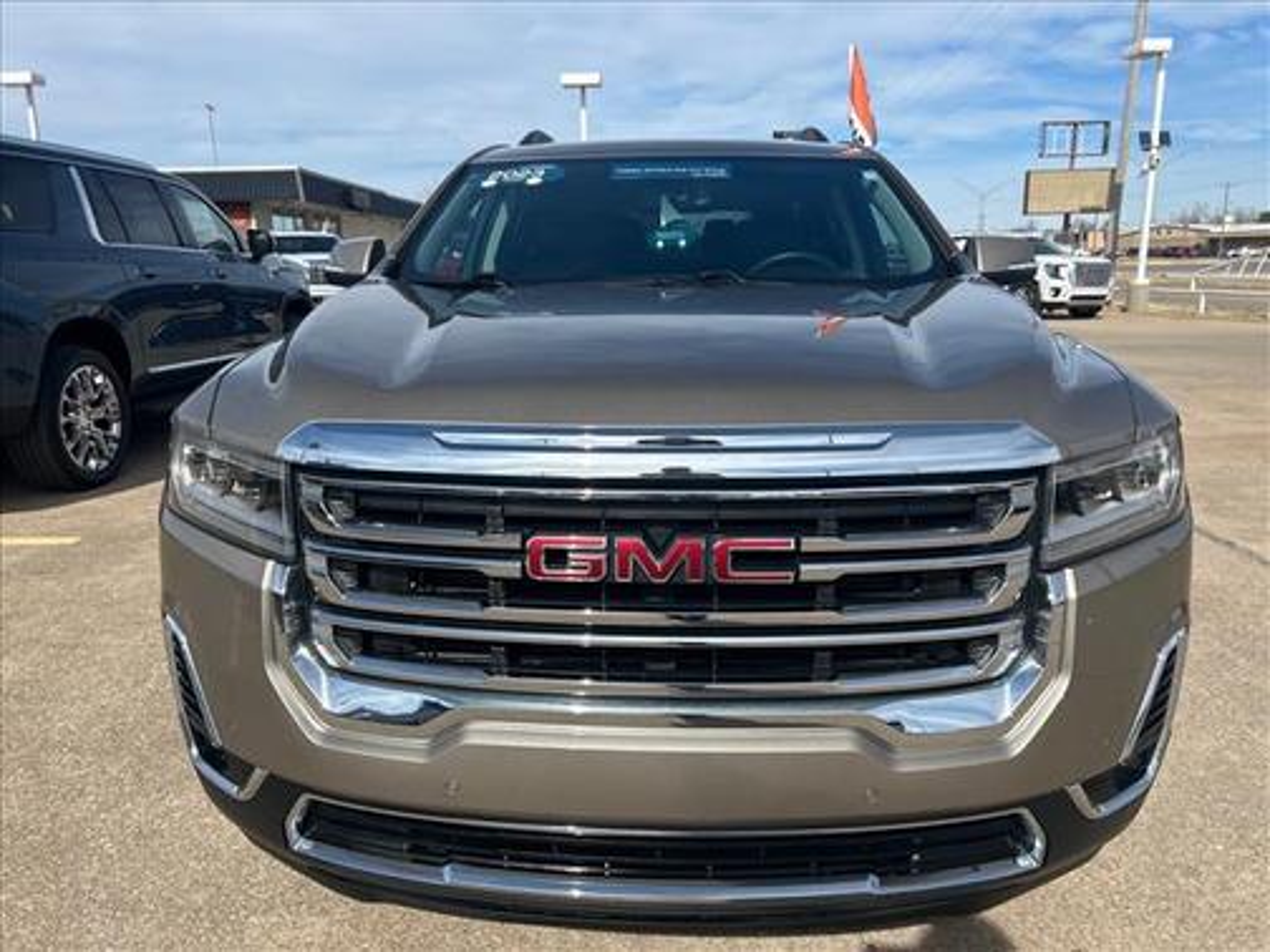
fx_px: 954
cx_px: 635
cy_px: 476
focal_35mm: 26
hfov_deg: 67.3
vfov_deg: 53.1
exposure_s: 1/4274
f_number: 1.5
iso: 50
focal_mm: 5.7
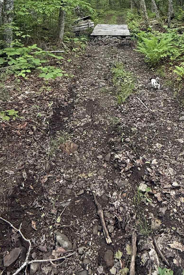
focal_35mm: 29
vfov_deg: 53.6
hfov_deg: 44.4
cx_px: 121
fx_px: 222
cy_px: 16
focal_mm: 2.22
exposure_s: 1/99
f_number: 2.2
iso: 100
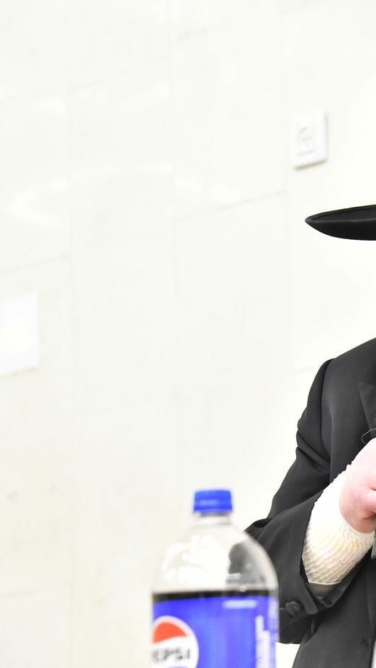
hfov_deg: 8.9
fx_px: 2376
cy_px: 334
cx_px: 459
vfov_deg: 16.0
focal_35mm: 134
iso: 5000
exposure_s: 1/125
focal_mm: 85
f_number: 5.6
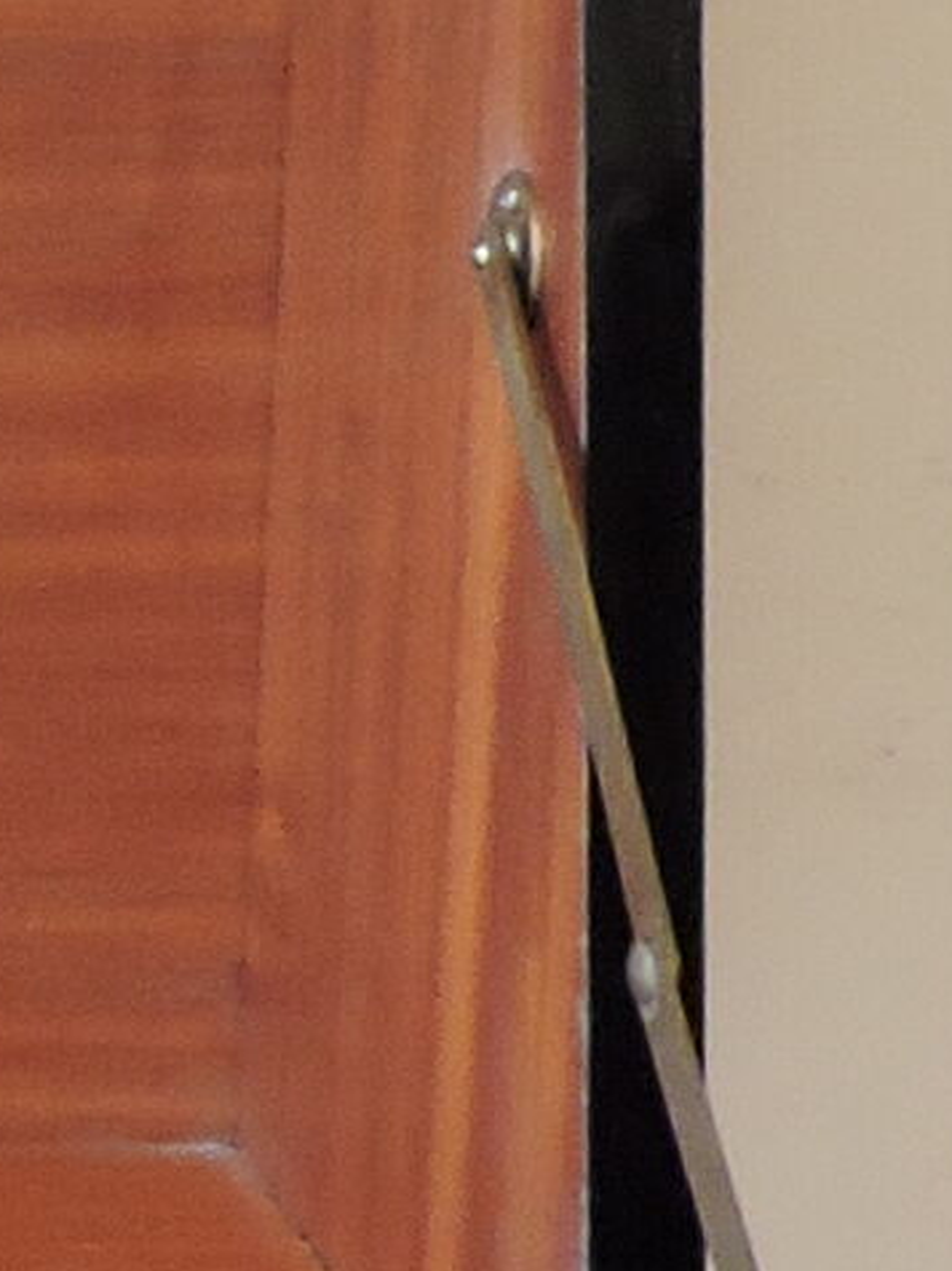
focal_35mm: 165
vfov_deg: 12.0
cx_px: -1473
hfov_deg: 8.2
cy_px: 487
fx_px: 6053
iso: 400
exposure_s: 1/20
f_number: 3
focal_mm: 4.3
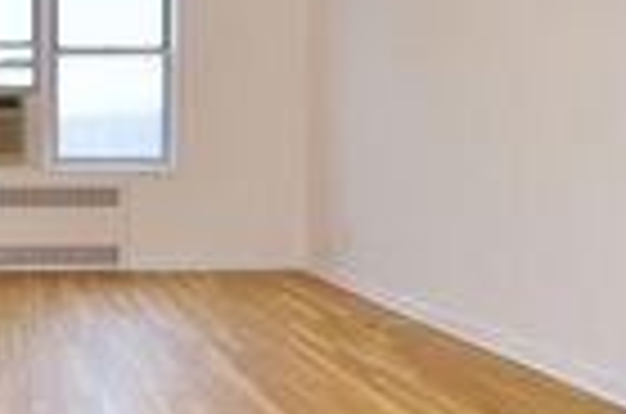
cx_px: 41
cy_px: 171
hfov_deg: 34.5
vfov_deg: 24.9
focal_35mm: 54
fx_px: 937
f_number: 4
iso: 640
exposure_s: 1/60
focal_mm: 10
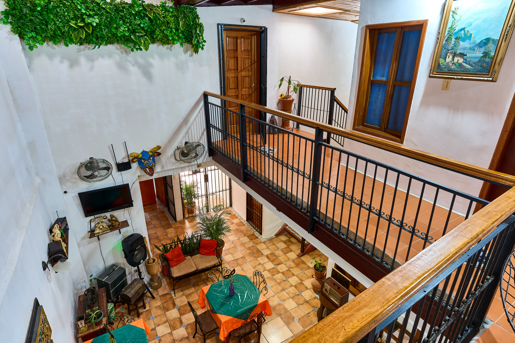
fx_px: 286
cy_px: 172
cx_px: 258
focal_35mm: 20
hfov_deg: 84.0
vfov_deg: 61.9
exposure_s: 5
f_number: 11
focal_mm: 20
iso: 100
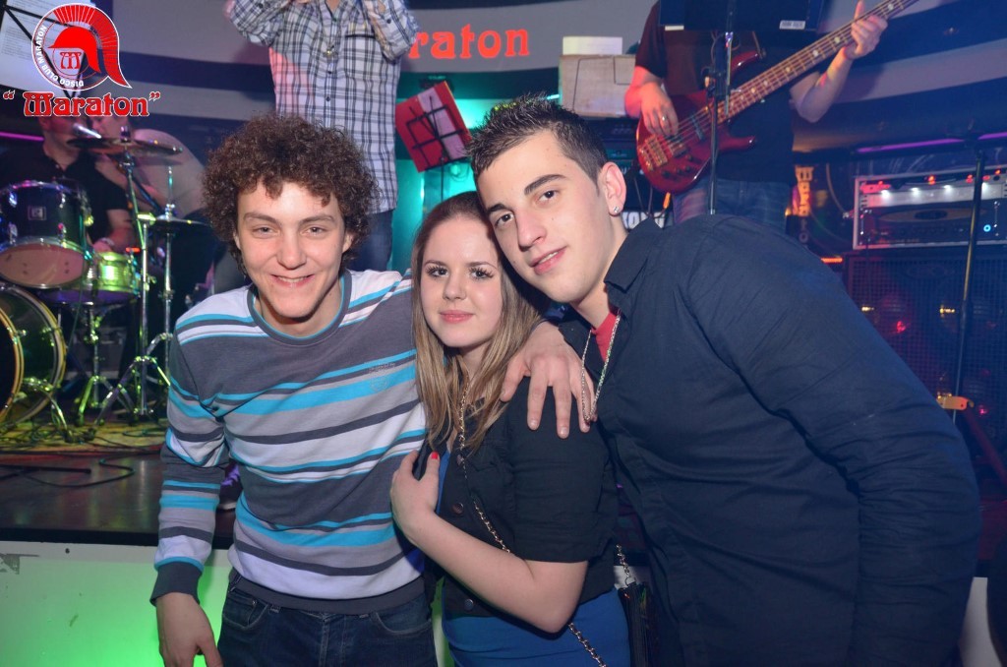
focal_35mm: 33
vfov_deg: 39.8
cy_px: 334
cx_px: 504
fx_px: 921
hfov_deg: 57.3
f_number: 5
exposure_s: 1/40
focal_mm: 22
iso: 1250
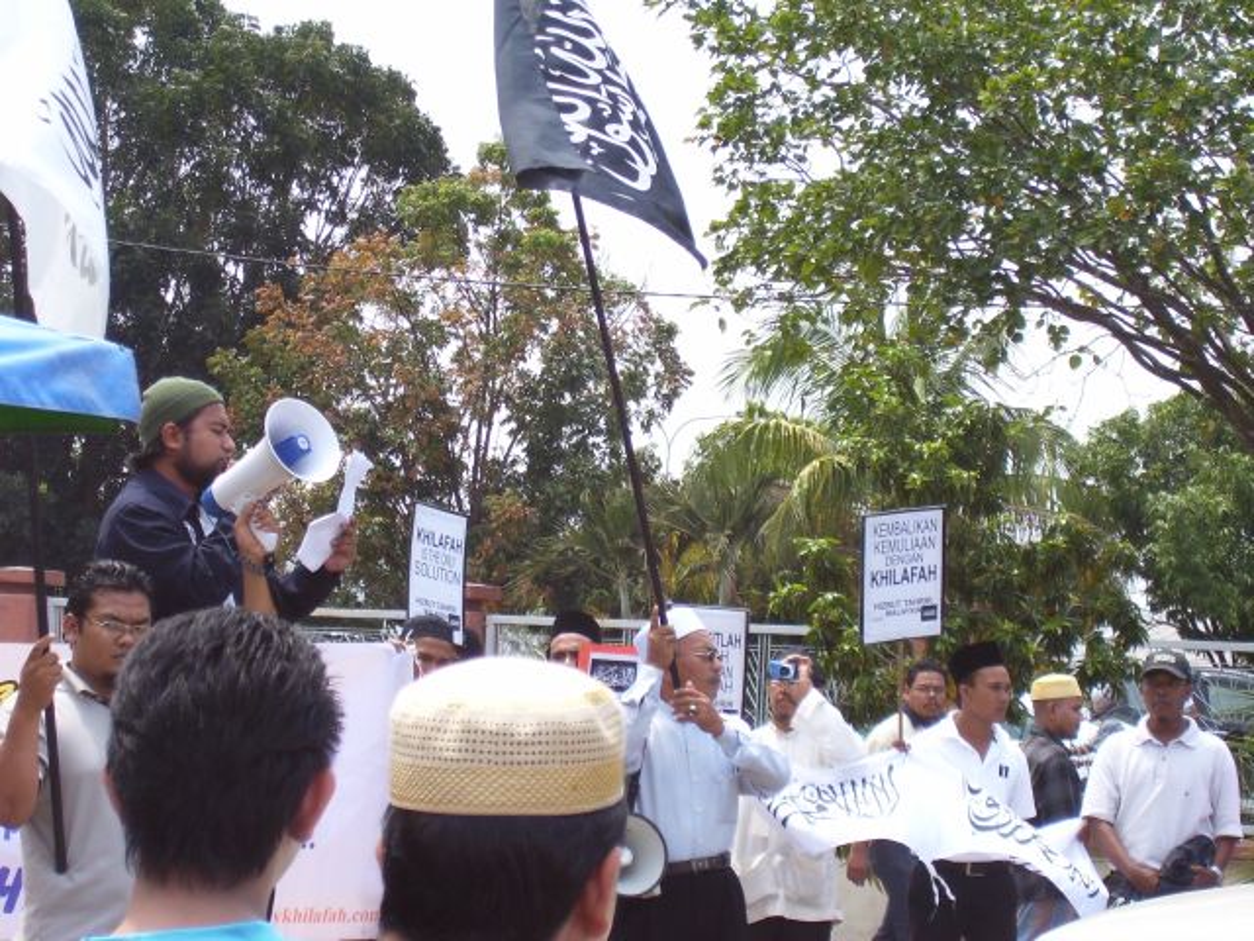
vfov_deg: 14.5
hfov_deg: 19.3
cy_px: 470
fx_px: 3695
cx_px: 627
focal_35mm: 102
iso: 80
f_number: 4.6
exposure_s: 1/250
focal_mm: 16.8
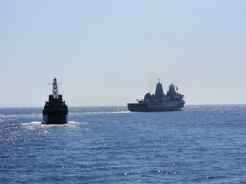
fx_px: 1208
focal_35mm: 170
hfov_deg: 11.6
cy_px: 92
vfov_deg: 8.7
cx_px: 123
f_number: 4.5
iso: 100
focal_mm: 30.5
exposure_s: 1/2000
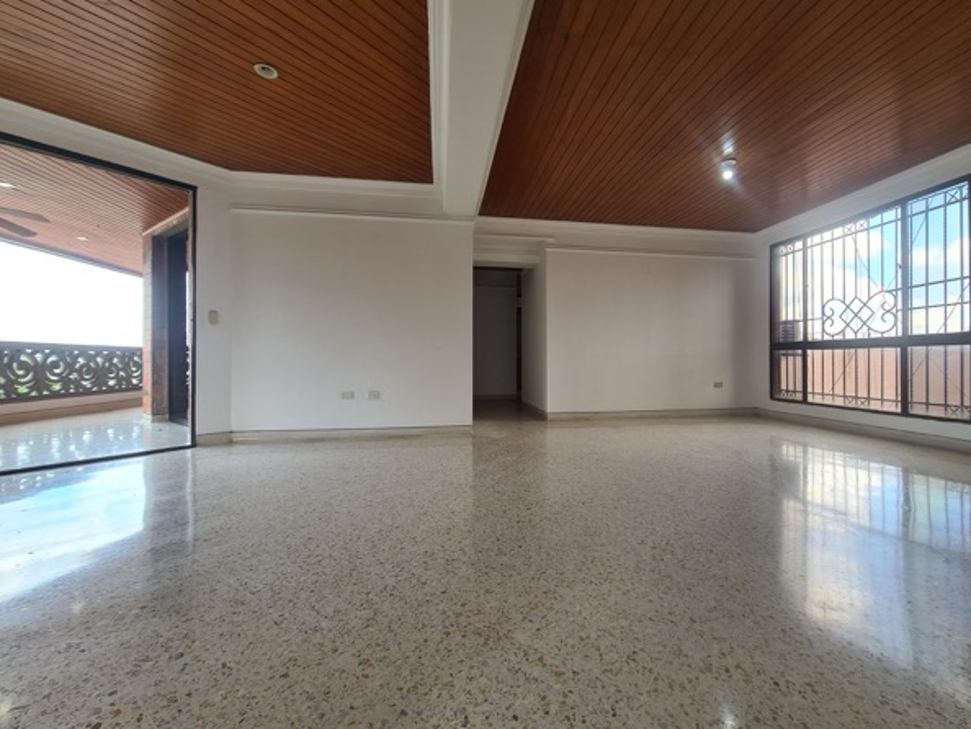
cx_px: 521
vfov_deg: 85.7
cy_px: 355
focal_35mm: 14
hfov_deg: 101.9
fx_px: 393
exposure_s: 1/120
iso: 64
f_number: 2.2
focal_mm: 2.2
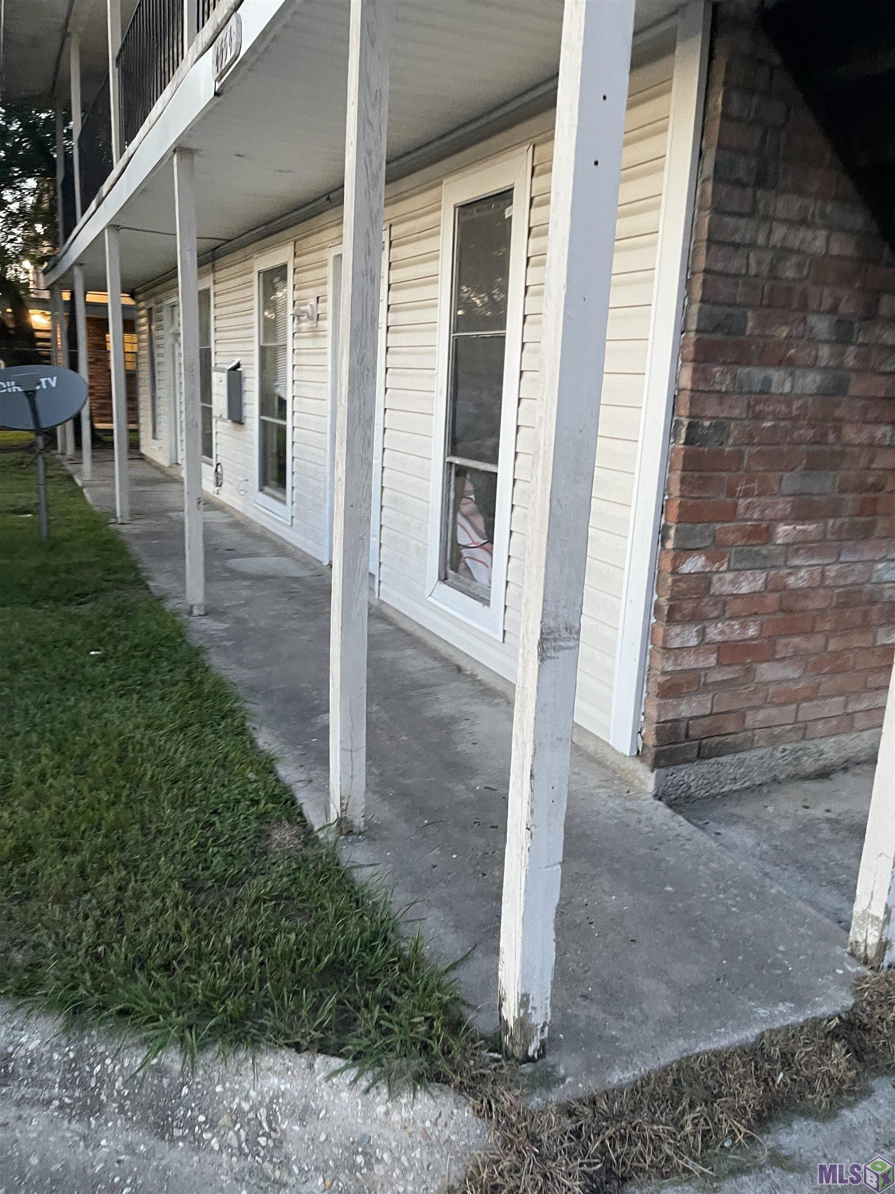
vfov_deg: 67.3
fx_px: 896
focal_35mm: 26
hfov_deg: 53.1
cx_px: 448
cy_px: 597
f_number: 1.6
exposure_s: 1/60
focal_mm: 5.1
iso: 500
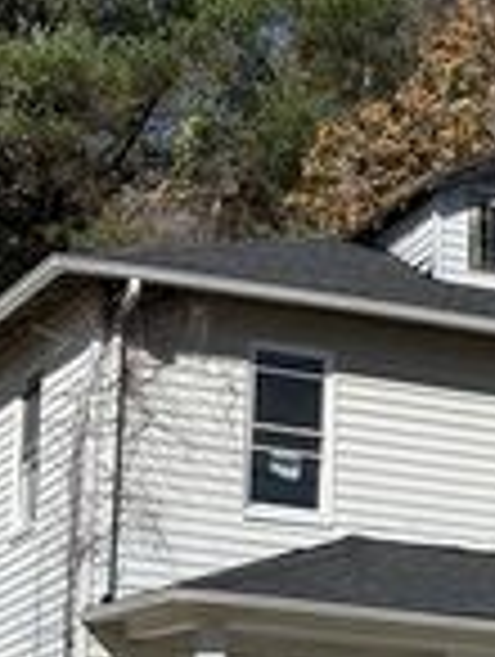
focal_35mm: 140
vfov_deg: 13.9
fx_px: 2662
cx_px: 531
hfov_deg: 10.5
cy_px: 664
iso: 64
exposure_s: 1/8197
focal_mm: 6.86
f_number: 1.78
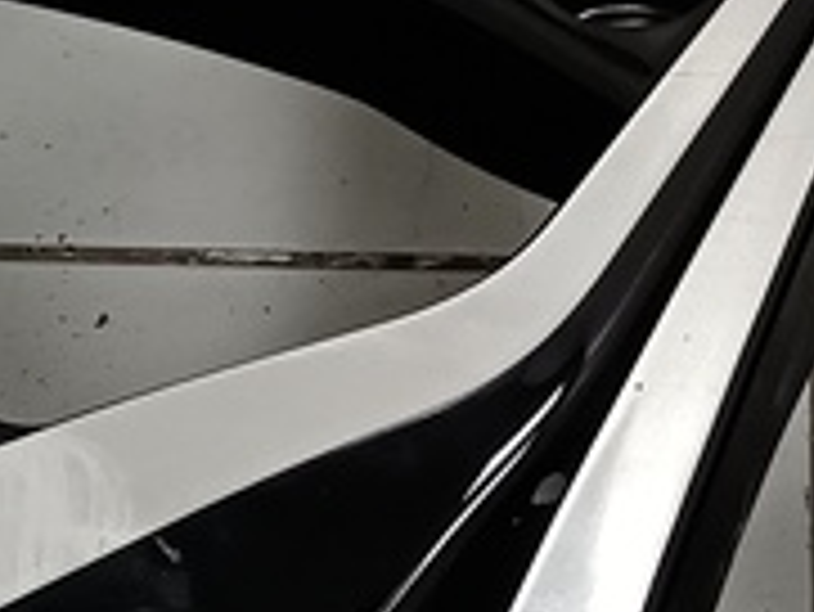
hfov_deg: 10.3
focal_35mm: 191
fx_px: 4494
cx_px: 747
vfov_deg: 7.7
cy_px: -279
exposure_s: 1/100
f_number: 1.9
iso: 381
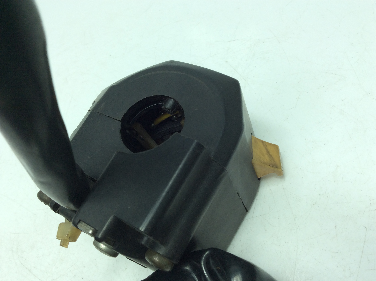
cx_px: 188
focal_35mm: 32
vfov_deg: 44.1
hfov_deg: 56.9
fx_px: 347
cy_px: 140
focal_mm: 3.3
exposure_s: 1/287
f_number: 2.4
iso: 32
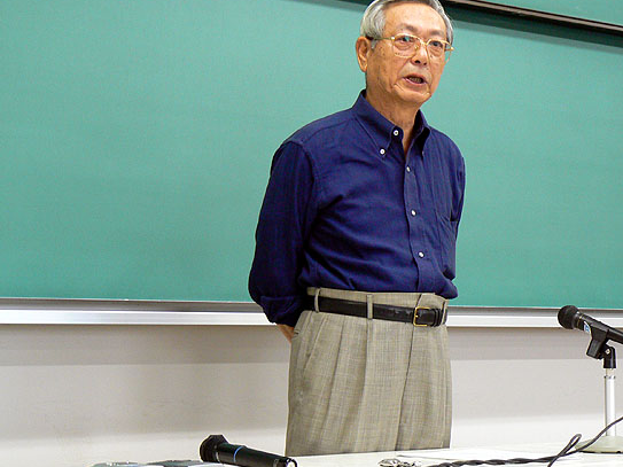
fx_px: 1547
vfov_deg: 17.2
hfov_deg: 22.7
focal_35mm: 86
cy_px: 221
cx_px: 358
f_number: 3.2
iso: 200
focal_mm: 12.2
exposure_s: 1/25
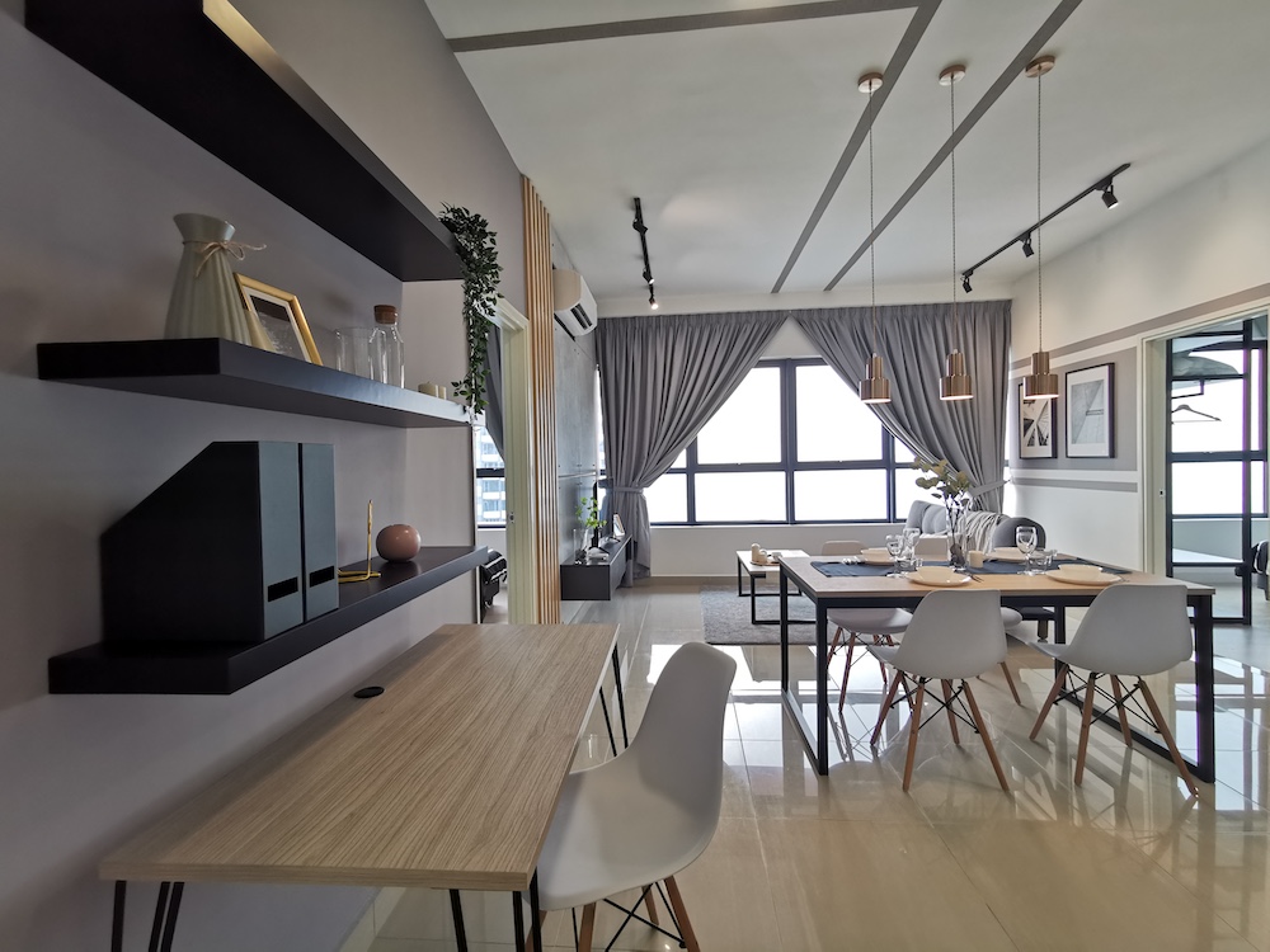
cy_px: 476
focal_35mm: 16
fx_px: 587
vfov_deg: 78.1
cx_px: 635
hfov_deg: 94.5
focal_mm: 2.35
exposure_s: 1/60
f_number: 2.2
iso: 250
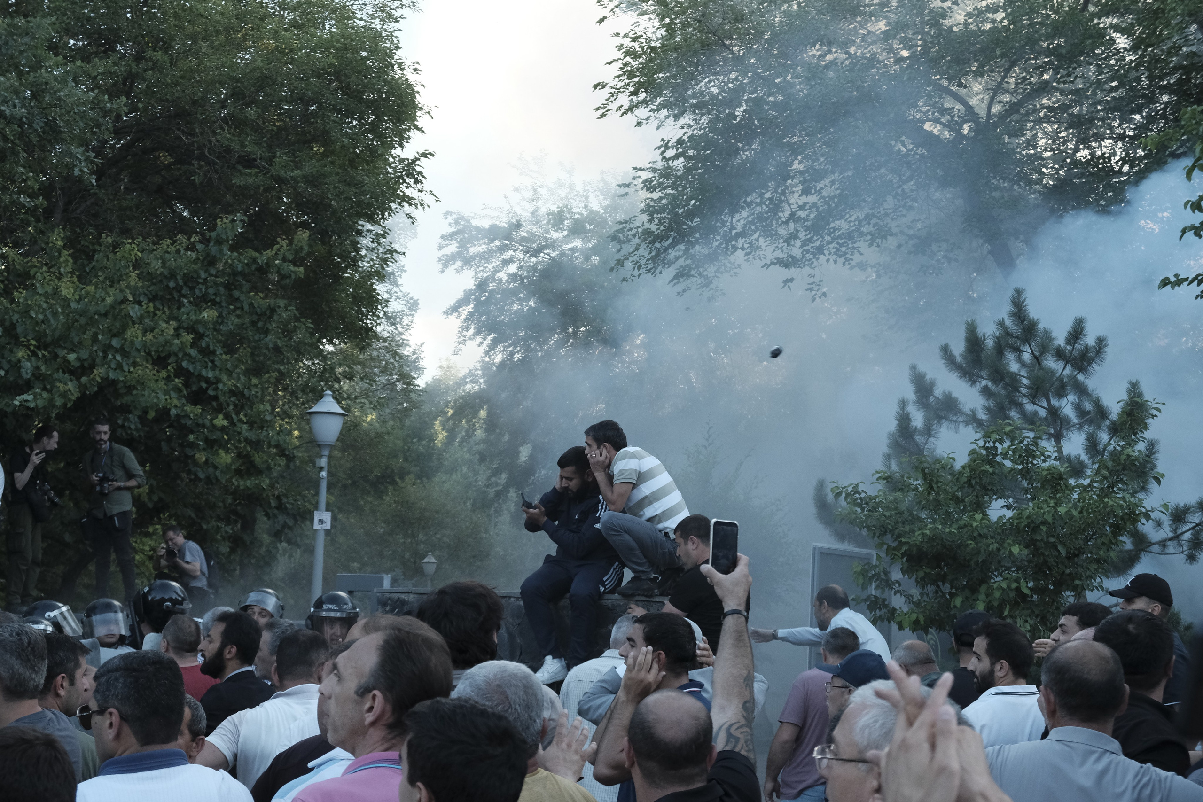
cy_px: 401
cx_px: 602
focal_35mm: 49
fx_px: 1637
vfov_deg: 27.5
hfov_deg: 40.3
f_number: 5
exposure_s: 1/640
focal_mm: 32.9
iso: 2500
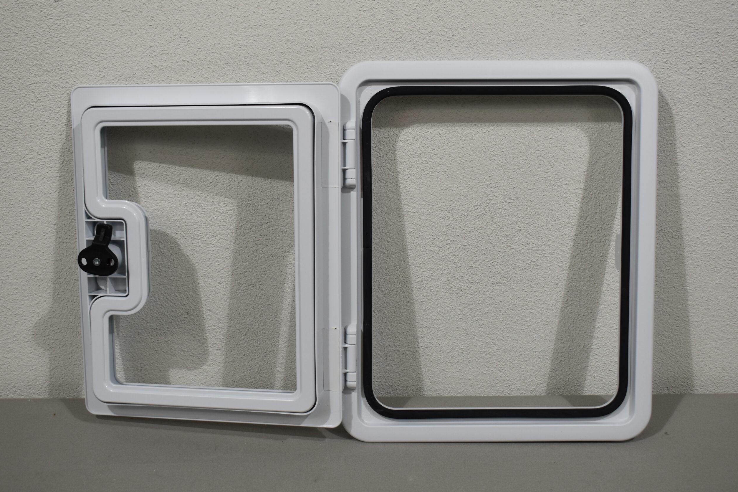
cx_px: 366
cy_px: 241
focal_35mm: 48
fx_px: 974
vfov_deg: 28.3
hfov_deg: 41.5
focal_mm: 31
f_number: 5.6
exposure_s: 1/125
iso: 320
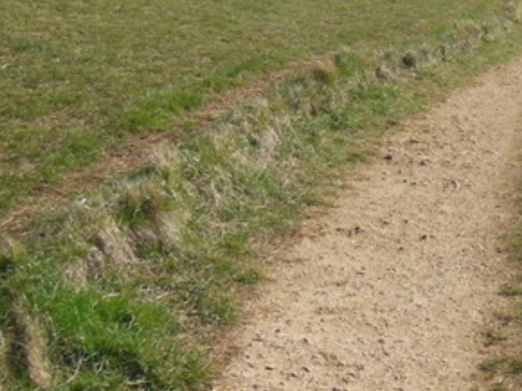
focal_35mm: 69
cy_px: -19
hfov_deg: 26.2
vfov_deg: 20.5
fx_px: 1040
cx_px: 560
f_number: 3.5
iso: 125
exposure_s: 1/1000
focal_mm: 4.5
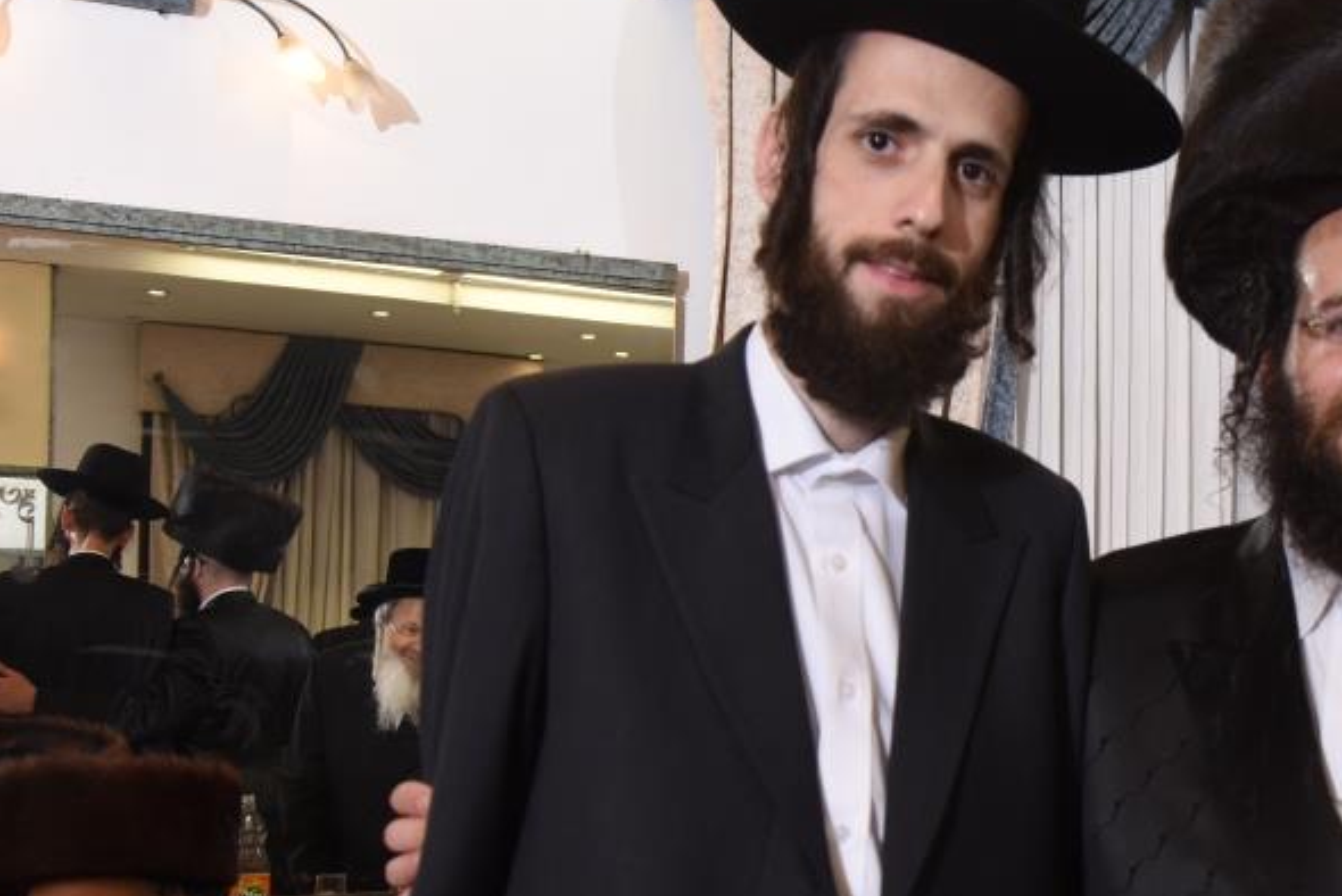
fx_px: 2200
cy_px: 524
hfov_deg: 32.7
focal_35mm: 59
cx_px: 1126
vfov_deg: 23.0
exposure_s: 1/100
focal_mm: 34
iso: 800
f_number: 7.1
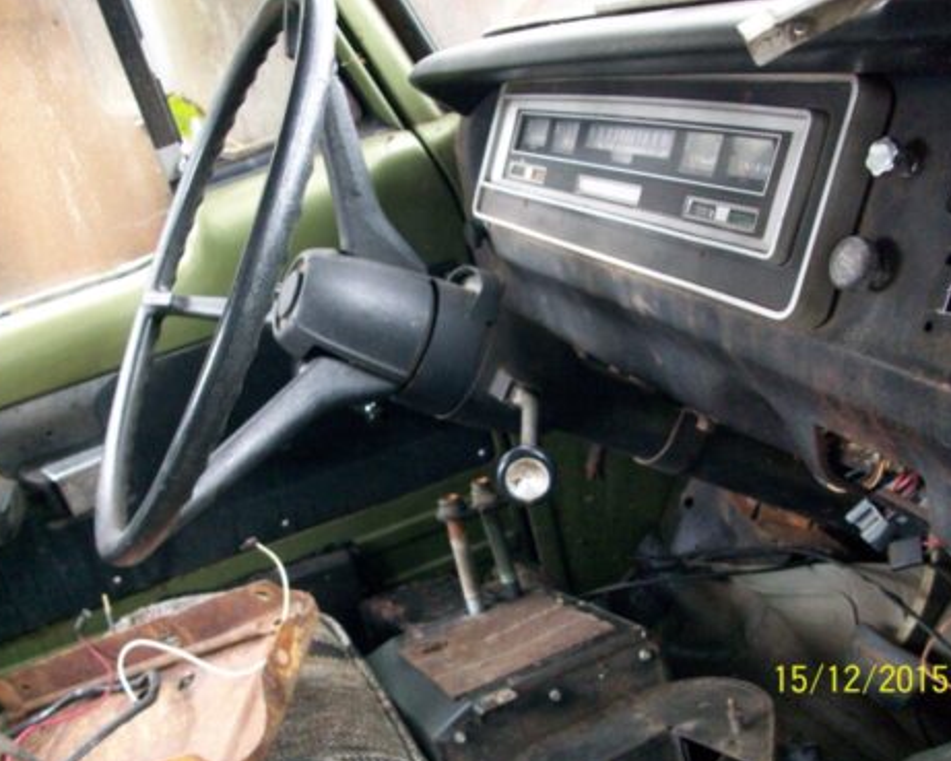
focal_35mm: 36
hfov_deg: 50.3
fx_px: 1013
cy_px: 385
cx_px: 485
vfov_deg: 41.2
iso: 320
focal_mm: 5.7
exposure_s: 1/8
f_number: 2.8
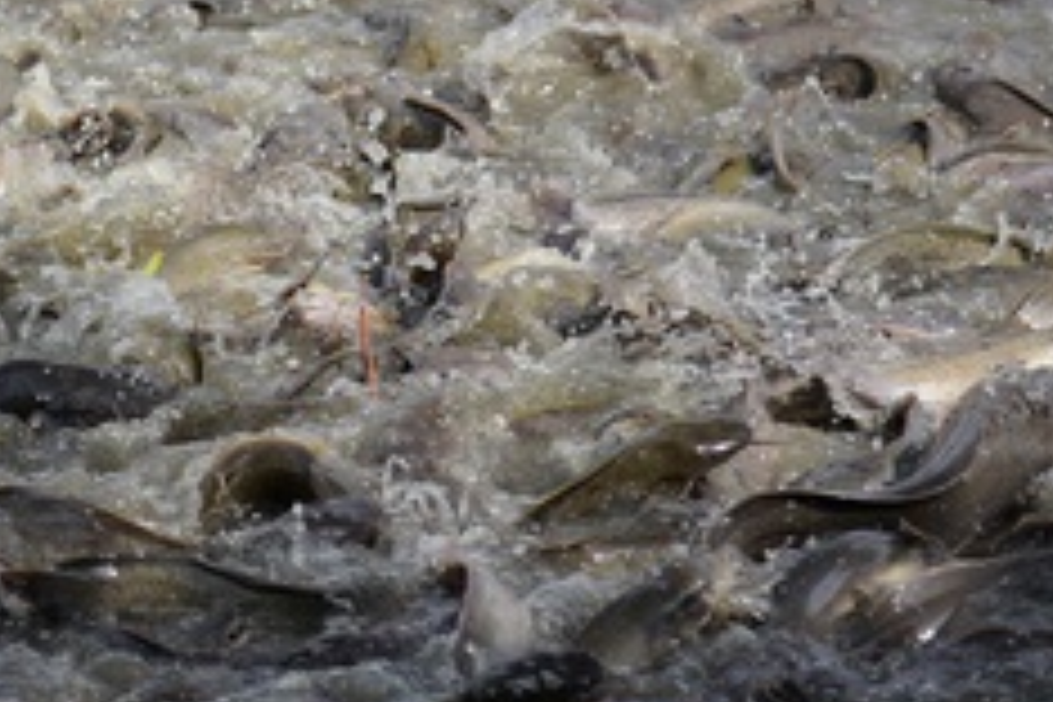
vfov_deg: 5.8
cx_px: -328
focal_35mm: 236
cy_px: 0
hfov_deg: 8.6
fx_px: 6902
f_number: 4
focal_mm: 85
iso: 320
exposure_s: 1/1600
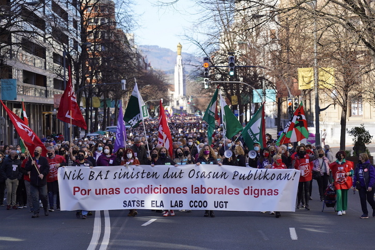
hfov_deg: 19.5
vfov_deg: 13.0
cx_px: 188
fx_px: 1094
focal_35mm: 105
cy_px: 125
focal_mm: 105
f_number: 4
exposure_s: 1/500
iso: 160
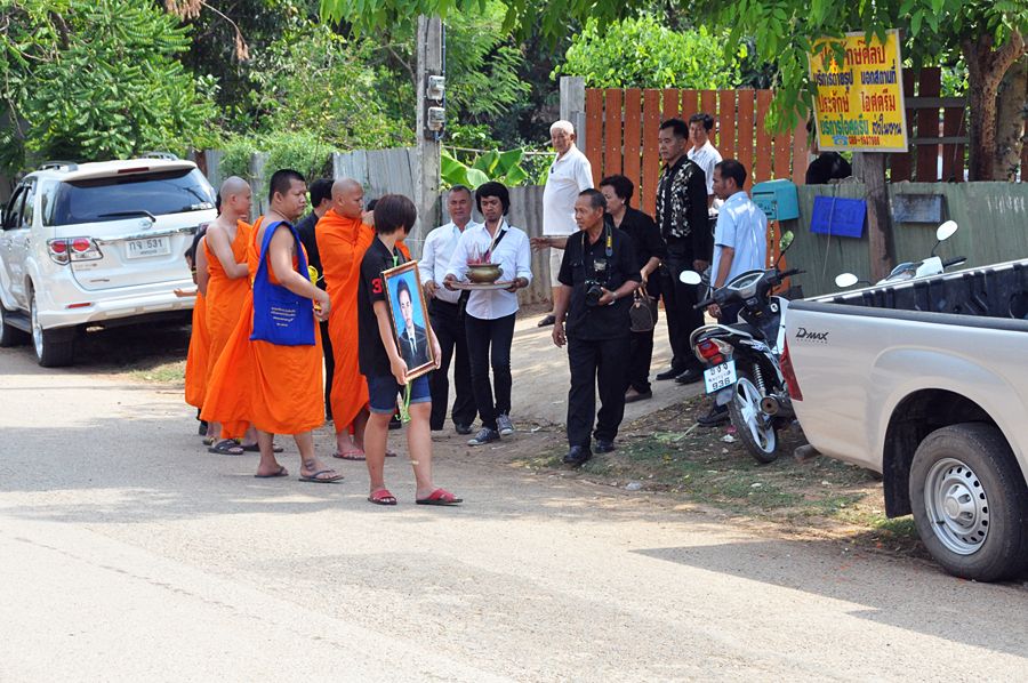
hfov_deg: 21.9
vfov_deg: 14.7
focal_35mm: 93
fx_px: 2653
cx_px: 514
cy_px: 342
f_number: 8
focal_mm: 62
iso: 1600
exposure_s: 1/1000
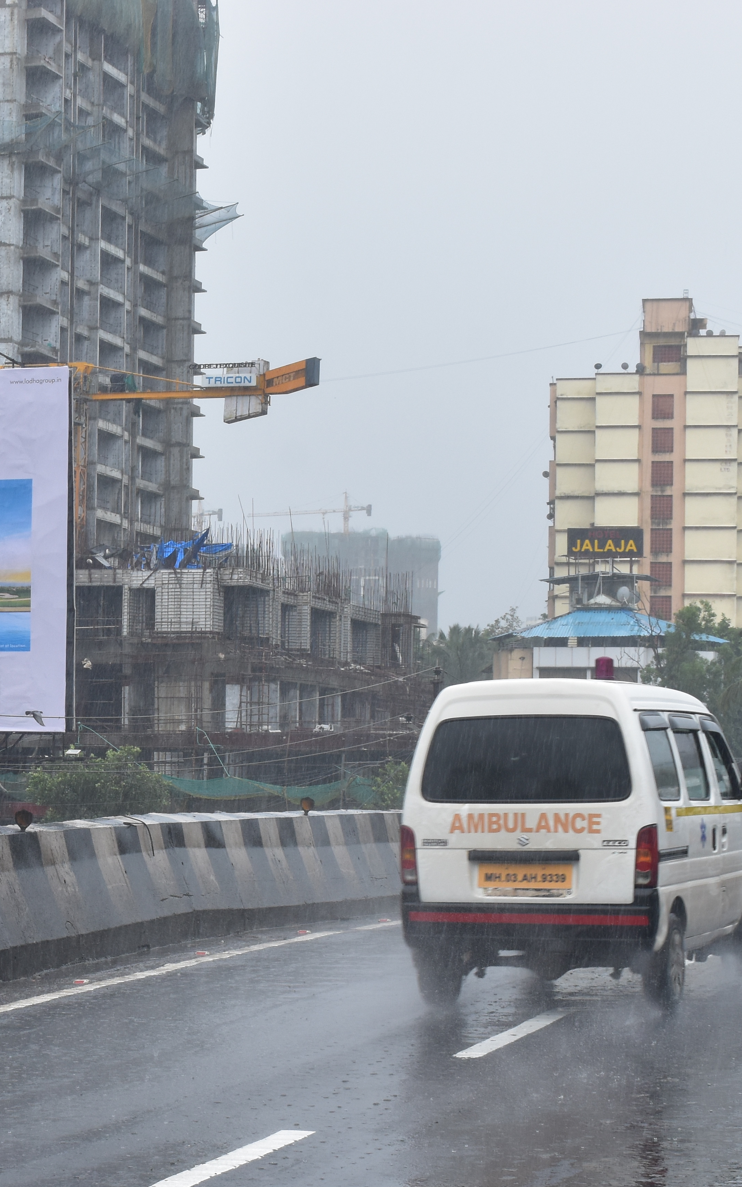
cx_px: -88
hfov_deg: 12.7
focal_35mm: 101
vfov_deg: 20.6
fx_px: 3268
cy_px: 687
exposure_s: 1/200
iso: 400
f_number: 10
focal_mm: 38
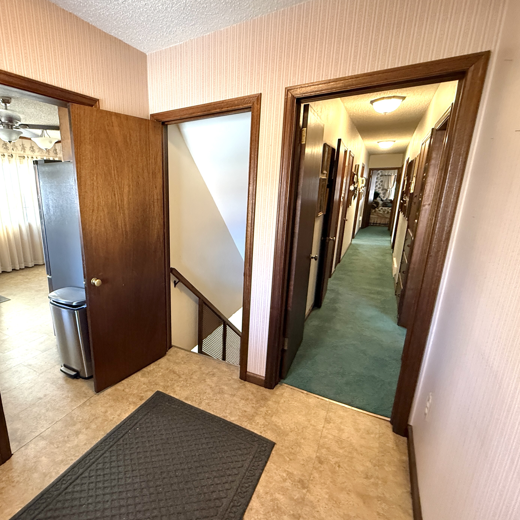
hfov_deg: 78.7
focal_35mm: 18
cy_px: 271
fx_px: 306
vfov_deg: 80.7
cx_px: 183
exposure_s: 1/60
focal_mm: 2.22
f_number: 2.2
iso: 640
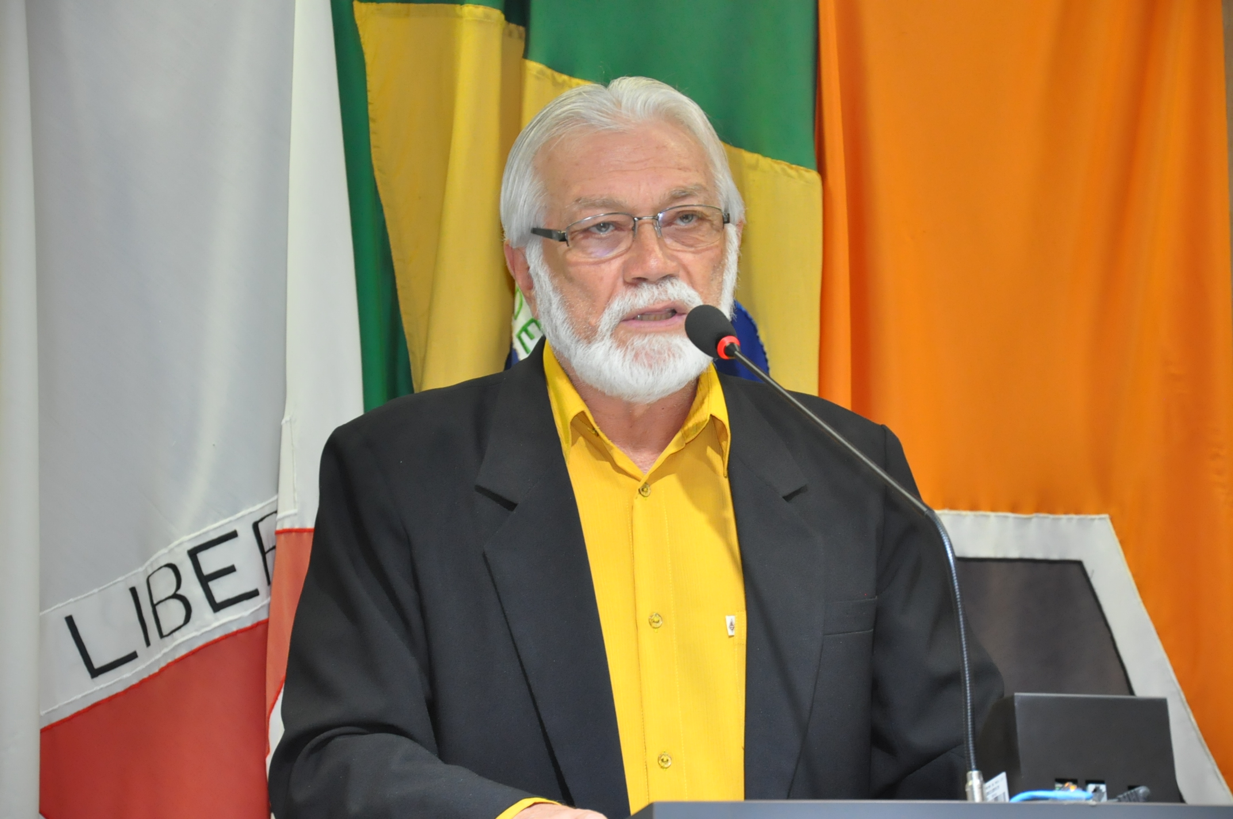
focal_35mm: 112
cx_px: 616
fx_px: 3848
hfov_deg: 18.2
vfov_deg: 12.1
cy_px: 410
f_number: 5.3
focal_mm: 75
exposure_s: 1/60
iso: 2000
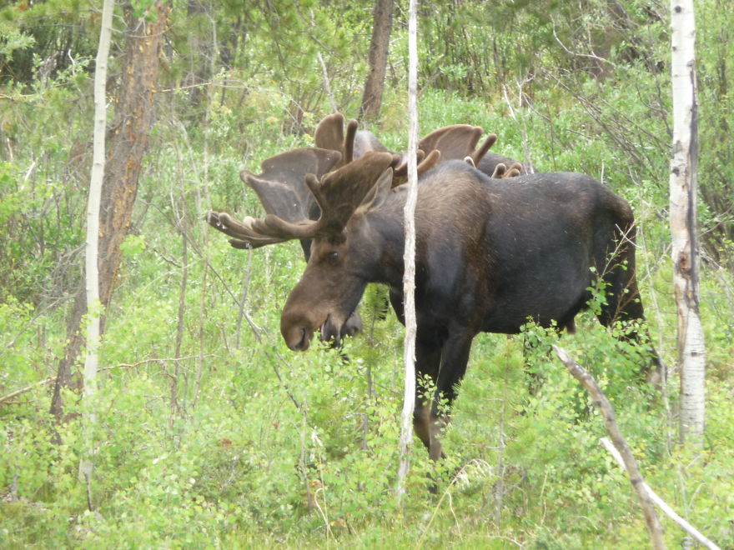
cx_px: 367
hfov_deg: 7.1
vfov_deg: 5.3
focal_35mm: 280
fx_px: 5937
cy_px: 275
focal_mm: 47
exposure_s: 1/60
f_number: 4.9
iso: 160
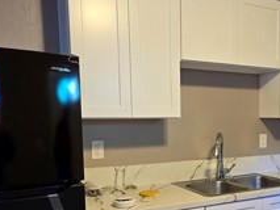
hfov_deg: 45.5
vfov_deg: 36.0
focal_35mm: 39
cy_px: 158
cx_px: 223
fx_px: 316
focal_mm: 2.2
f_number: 2.2
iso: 320
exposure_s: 1/60
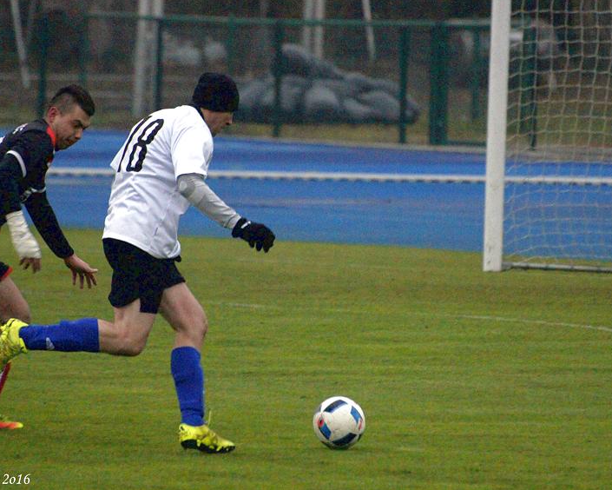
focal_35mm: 509
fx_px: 9219
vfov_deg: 3.0
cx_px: 286
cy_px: 245
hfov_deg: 3.8
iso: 1600
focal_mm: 300
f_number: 5.6
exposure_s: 1/640
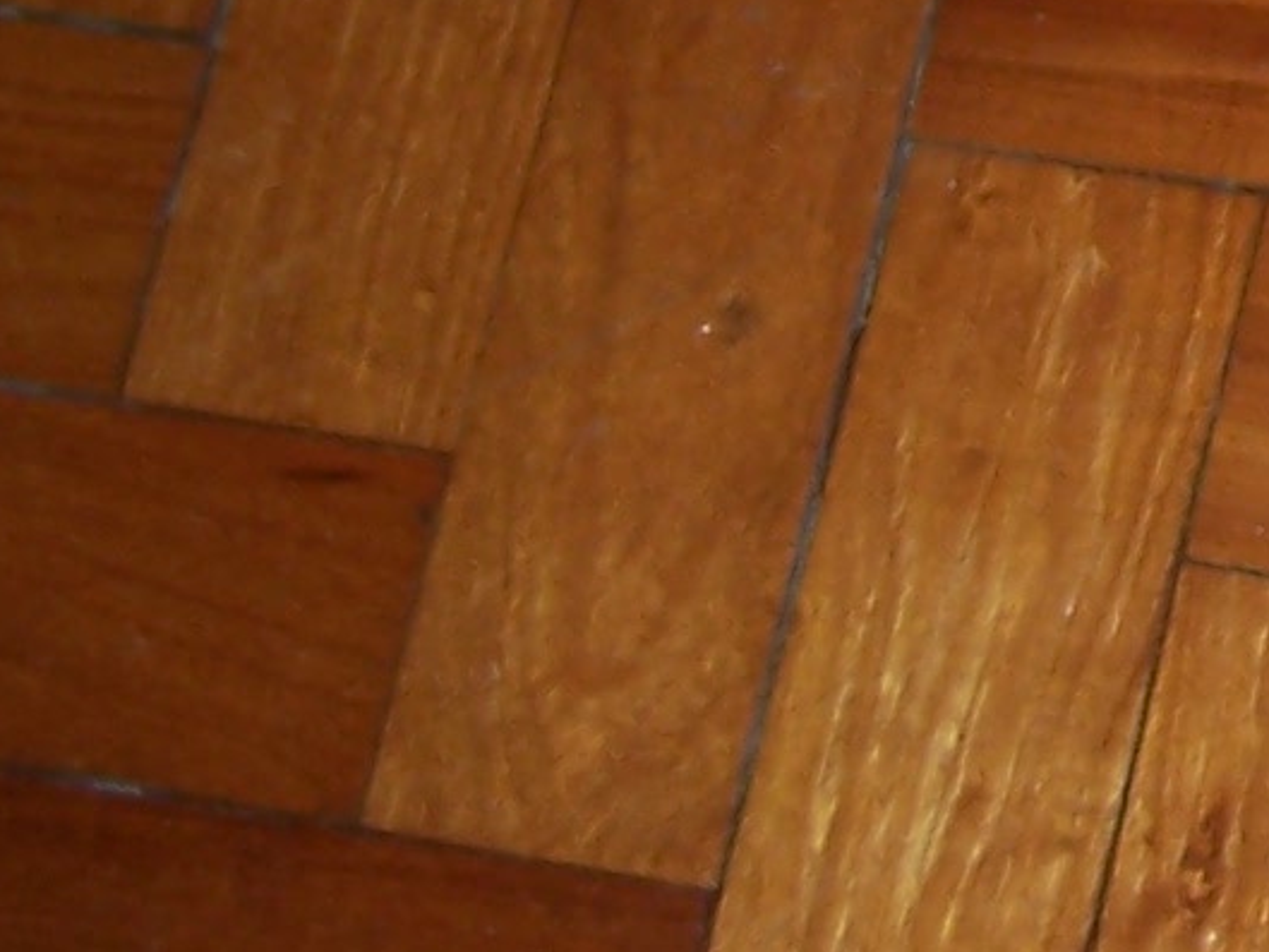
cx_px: 2358
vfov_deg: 9.7
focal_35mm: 148
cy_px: -494
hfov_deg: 12.1
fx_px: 5427
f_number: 2.7
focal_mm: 5.6
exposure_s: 1/60
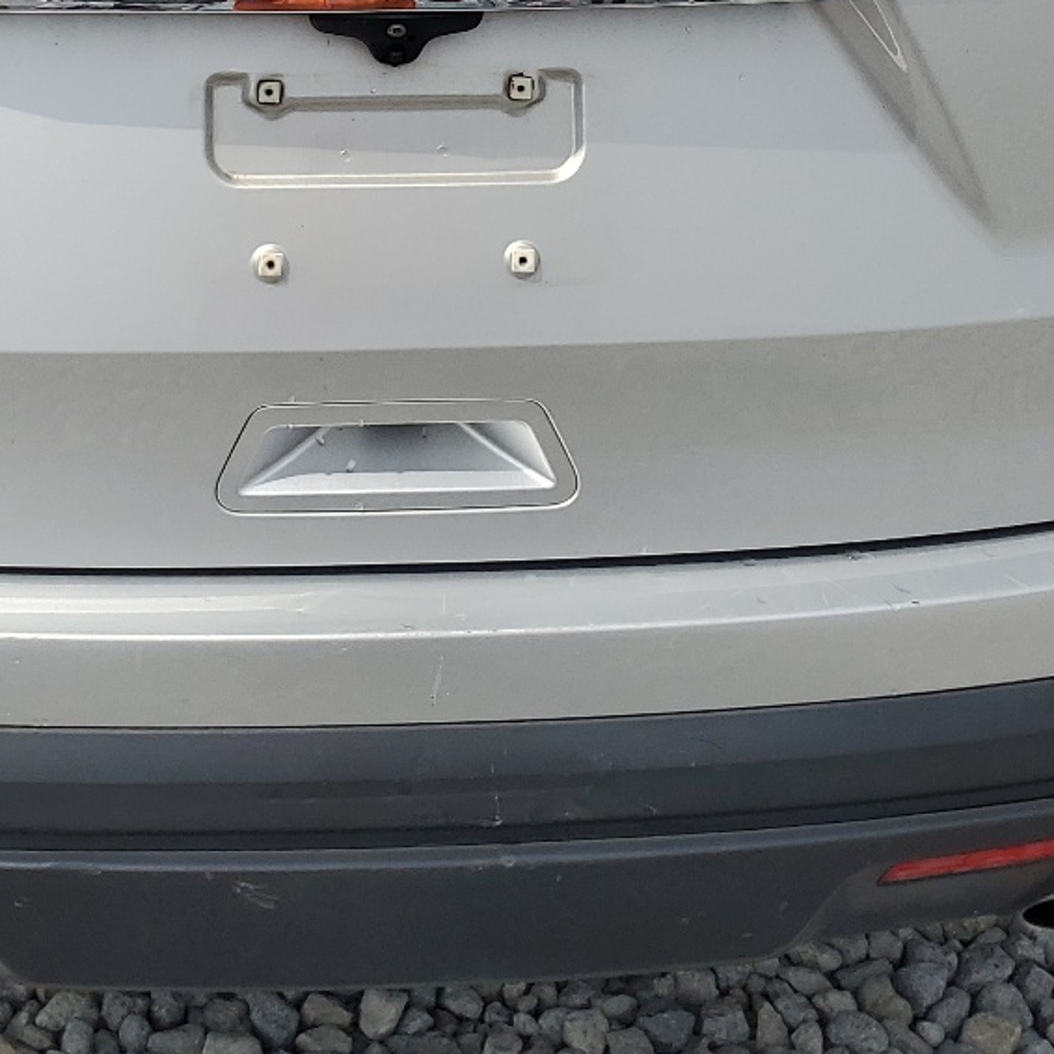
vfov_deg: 25.3
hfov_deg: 26.4
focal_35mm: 65
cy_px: 11
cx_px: 410
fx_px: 2239
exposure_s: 1/5000
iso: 50
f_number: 1.5
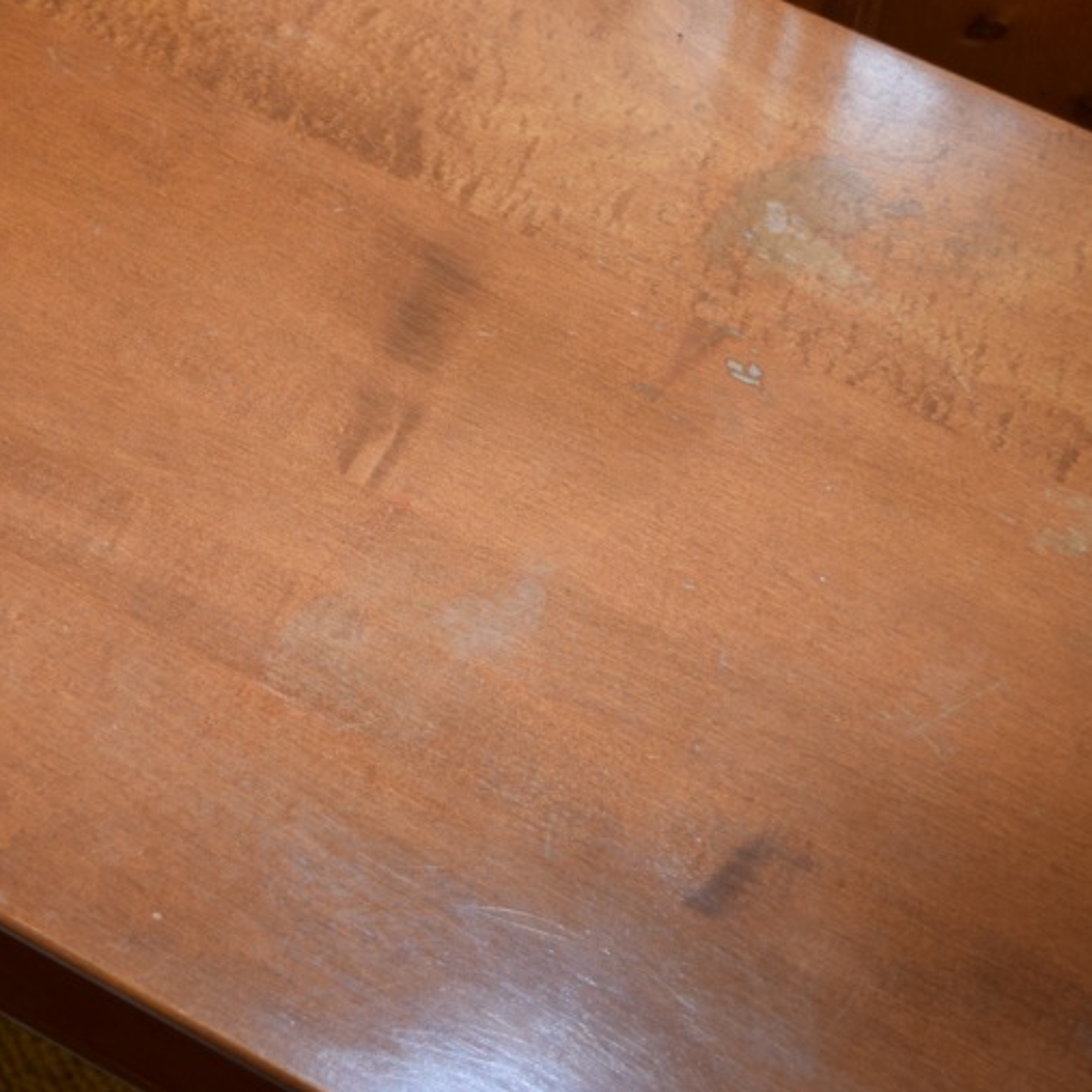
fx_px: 2421
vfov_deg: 25.3
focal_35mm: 68
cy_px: 378
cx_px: 330
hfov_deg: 25.2
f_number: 4
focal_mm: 27
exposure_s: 1/60
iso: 450
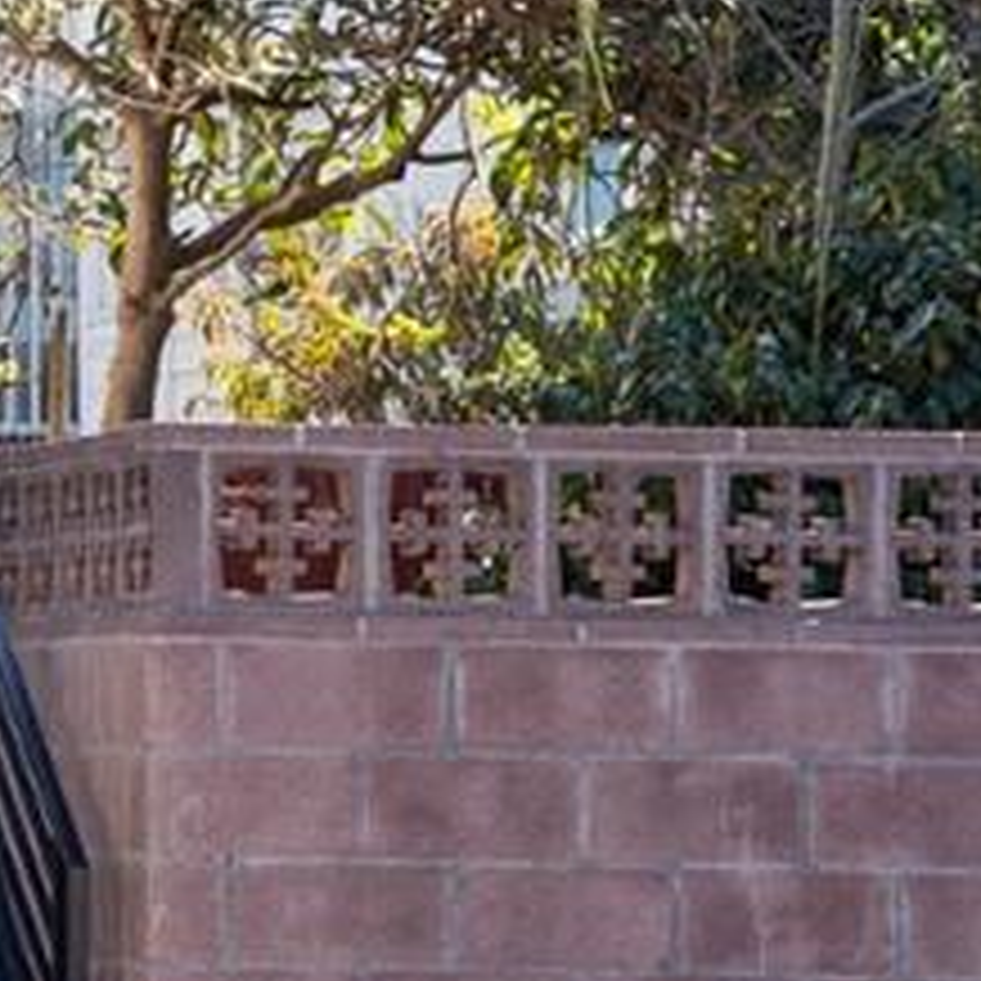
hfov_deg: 5.6
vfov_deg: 5.9
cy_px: -376
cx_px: -2106
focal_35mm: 292
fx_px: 9362
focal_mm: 50
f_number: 9
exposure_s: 1/100
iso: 125
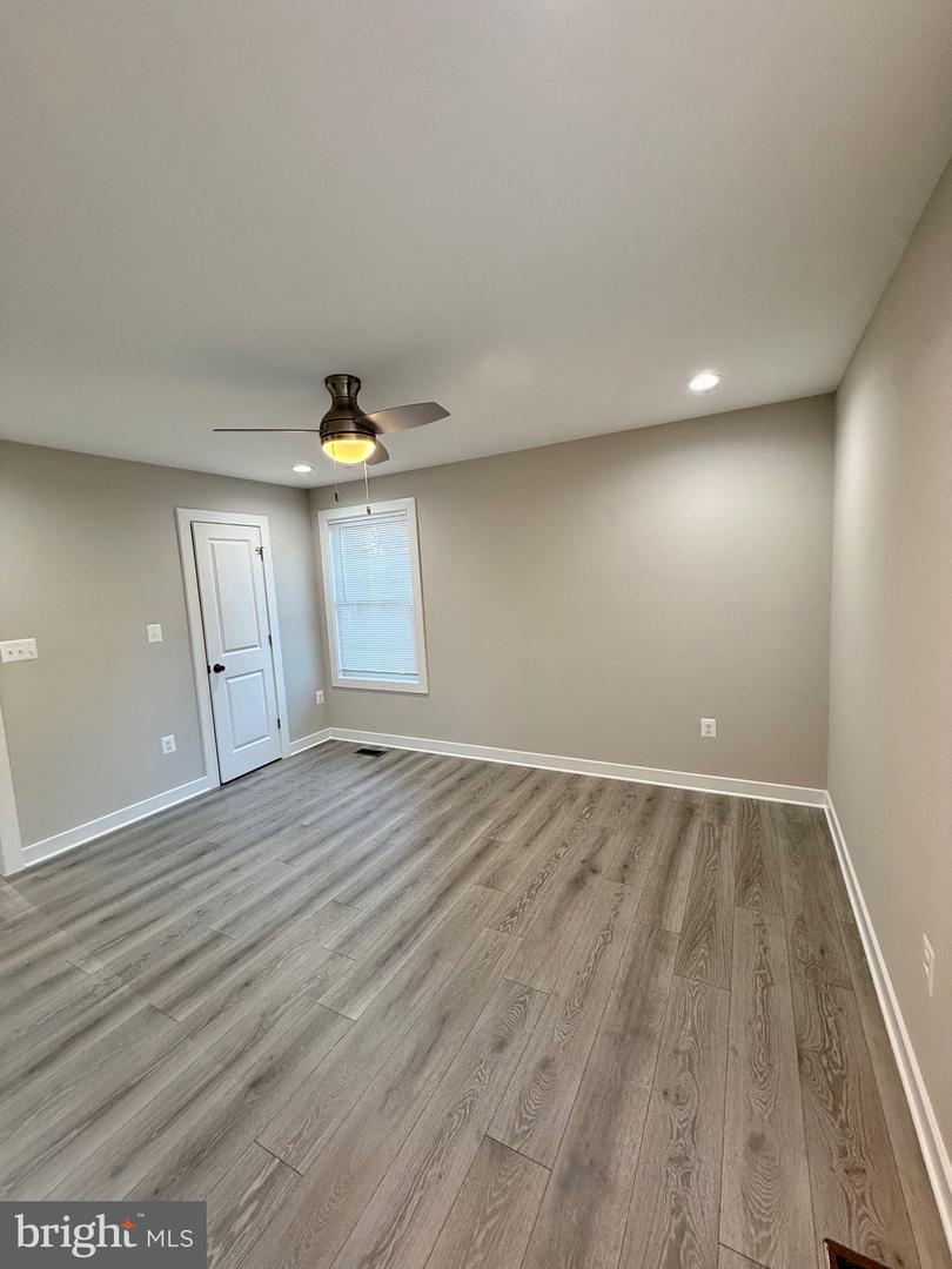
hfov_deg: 85.7
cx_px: 476
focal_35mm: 14
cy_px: 634
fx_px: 513
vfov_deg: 102.1
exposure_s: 1/120
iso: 250
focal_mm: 2.22
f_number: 2.2
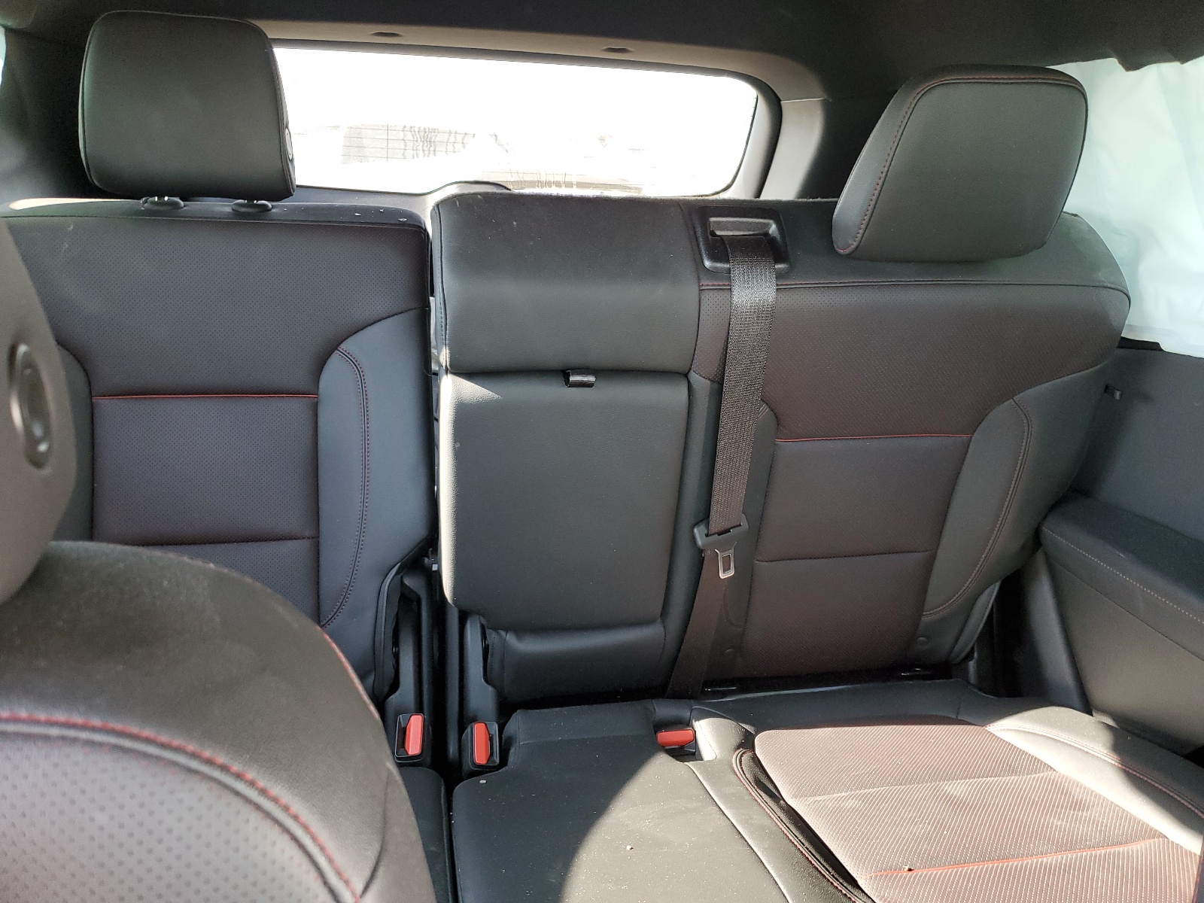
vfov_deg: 53.1
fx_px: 904
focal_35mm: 26
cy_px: 452
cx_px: 602
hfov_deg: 67.3
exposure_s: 1/60.2
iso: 102
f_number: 1.5
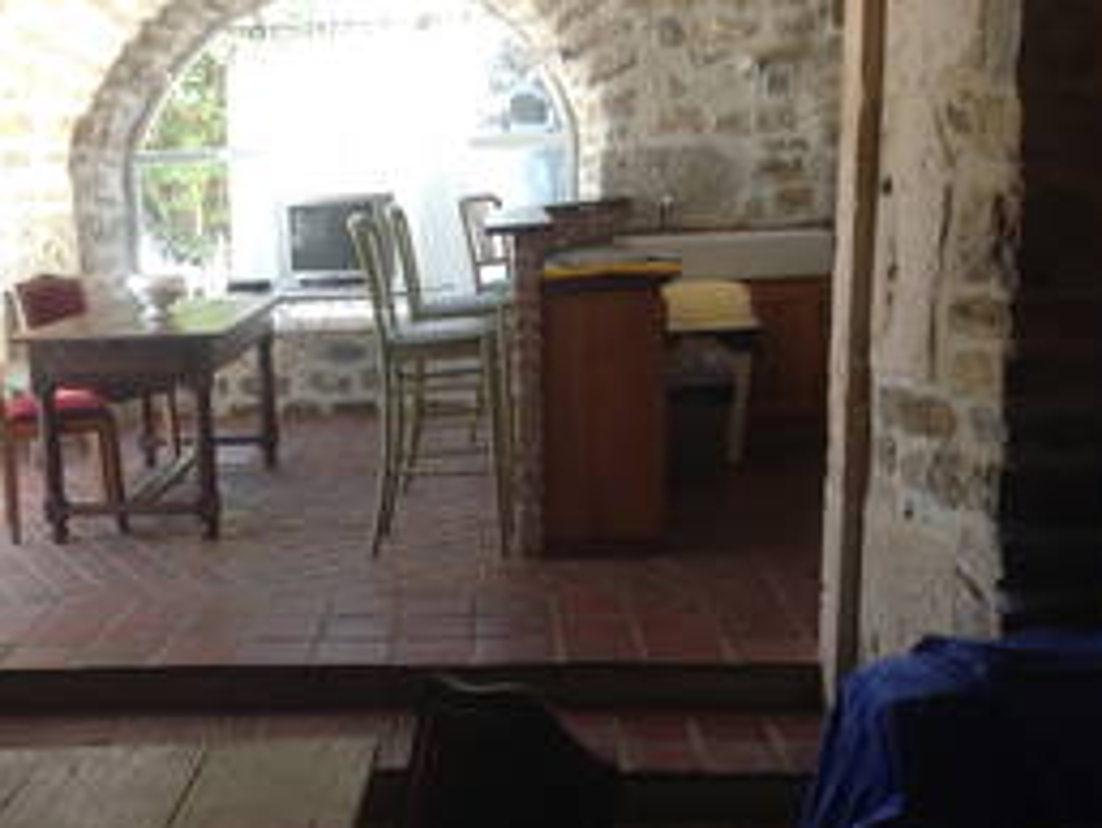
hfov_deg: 38.4
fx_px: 1561
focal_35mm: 49
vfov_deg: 29.6
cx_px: 356
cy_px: 506
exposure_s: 1/40
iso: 50
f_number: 2.4
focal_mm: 4.28
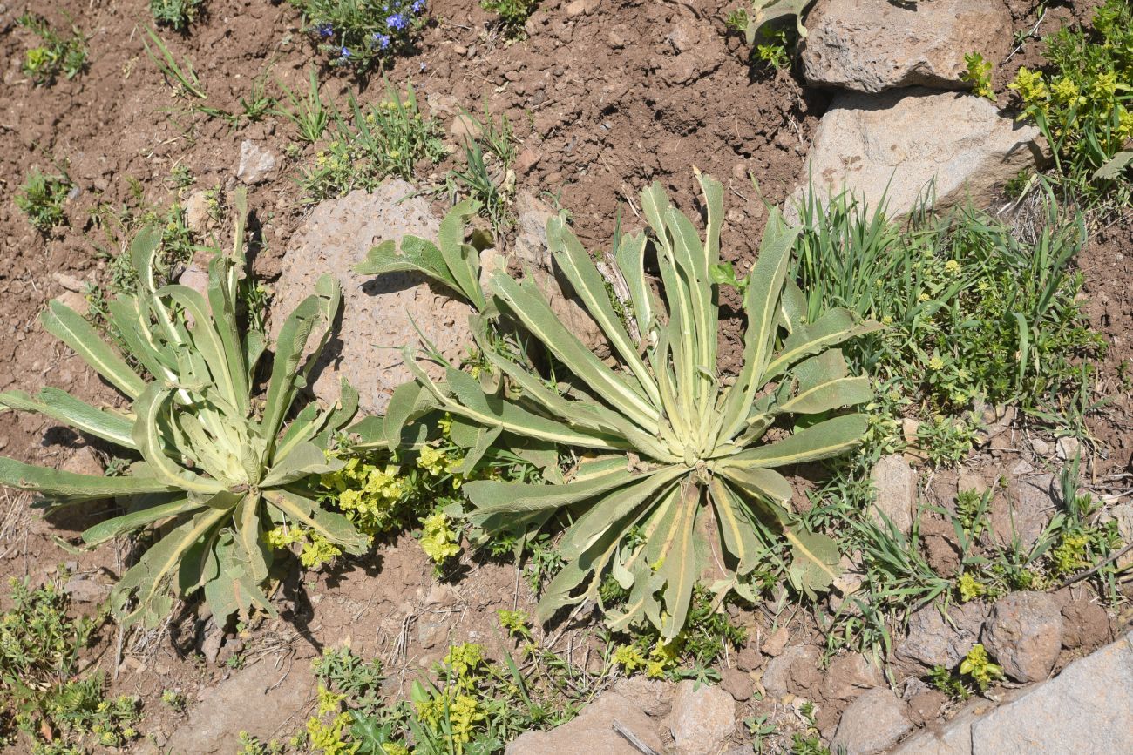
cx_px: 566
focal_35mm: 56
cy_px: 378
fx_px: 1763
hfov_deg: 35.6
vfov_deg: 24.2
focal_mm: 56
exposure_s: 1/160
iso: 125
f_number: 11
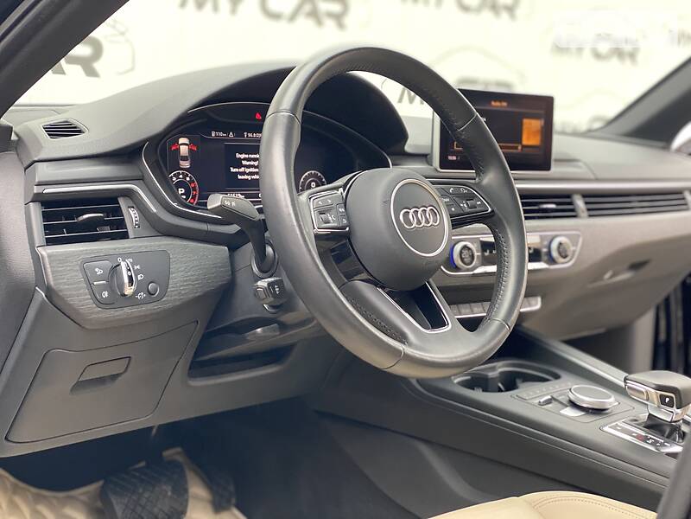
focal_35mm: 52
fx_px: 1038
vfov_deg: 28.0
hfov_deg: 36.8
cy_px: 260
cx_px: 346
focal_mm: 6
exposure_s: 1/122
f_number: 2
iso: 160
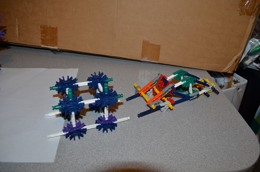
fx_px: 195
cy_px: 86
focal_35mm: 27
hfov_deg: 67.5
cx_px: 130
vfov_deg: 47.7
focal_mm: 18
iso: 200
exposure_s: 1/30
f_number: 5.6
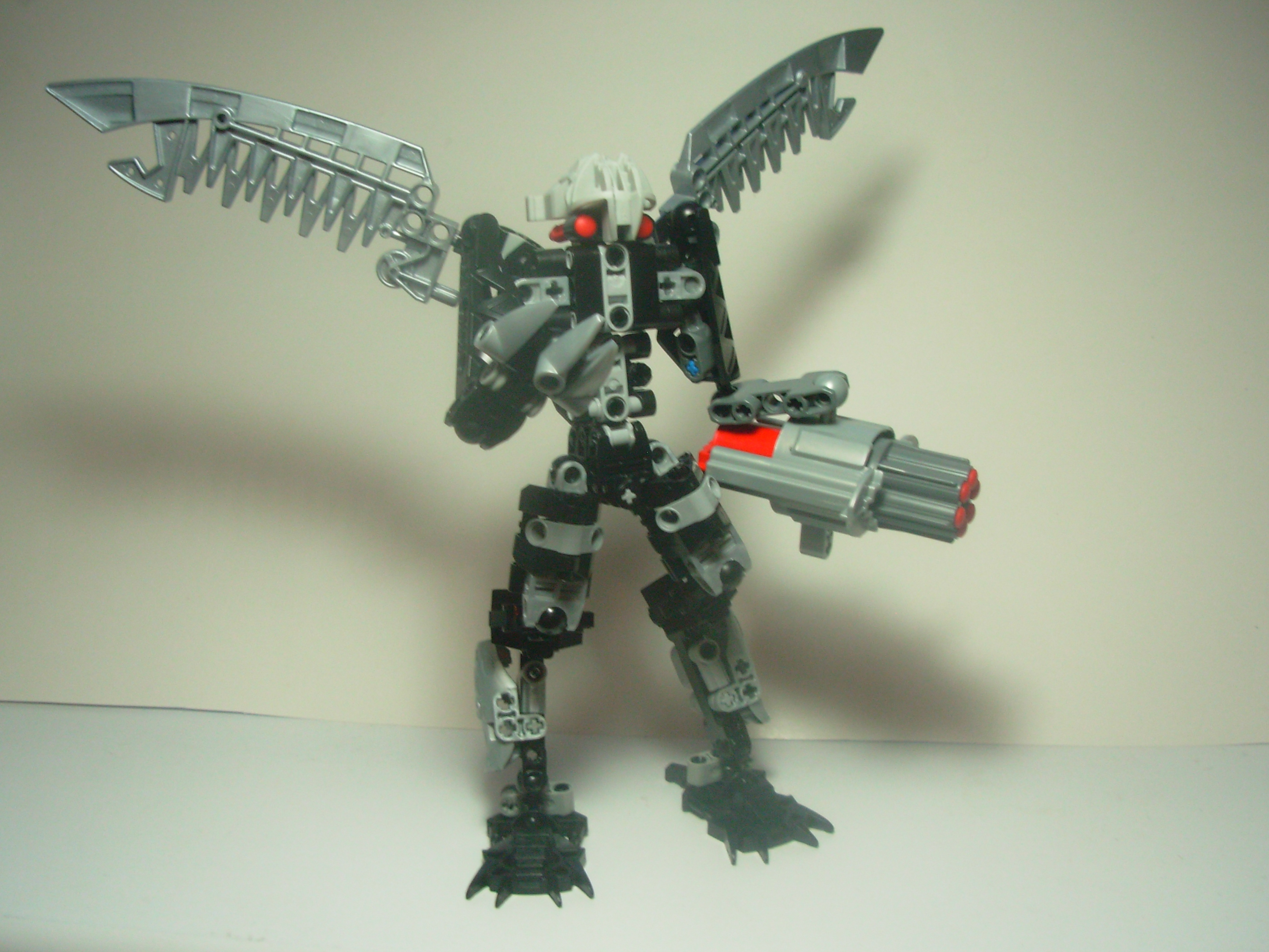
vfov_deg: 37.7
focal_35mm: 38
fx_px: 1393
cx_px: 634
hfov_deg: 49.0
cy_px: 476
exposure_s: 1/32
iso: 106
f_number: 2.9
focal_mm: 6.3
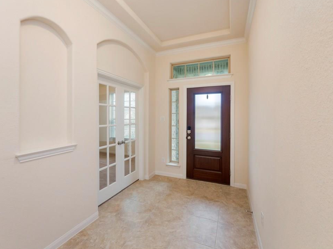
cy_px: 117
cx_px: 166
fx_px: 144
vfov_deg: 81.7
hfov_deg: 98.2
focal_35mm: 15
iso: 500
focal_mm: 7
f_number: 4.5
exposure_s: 1/15
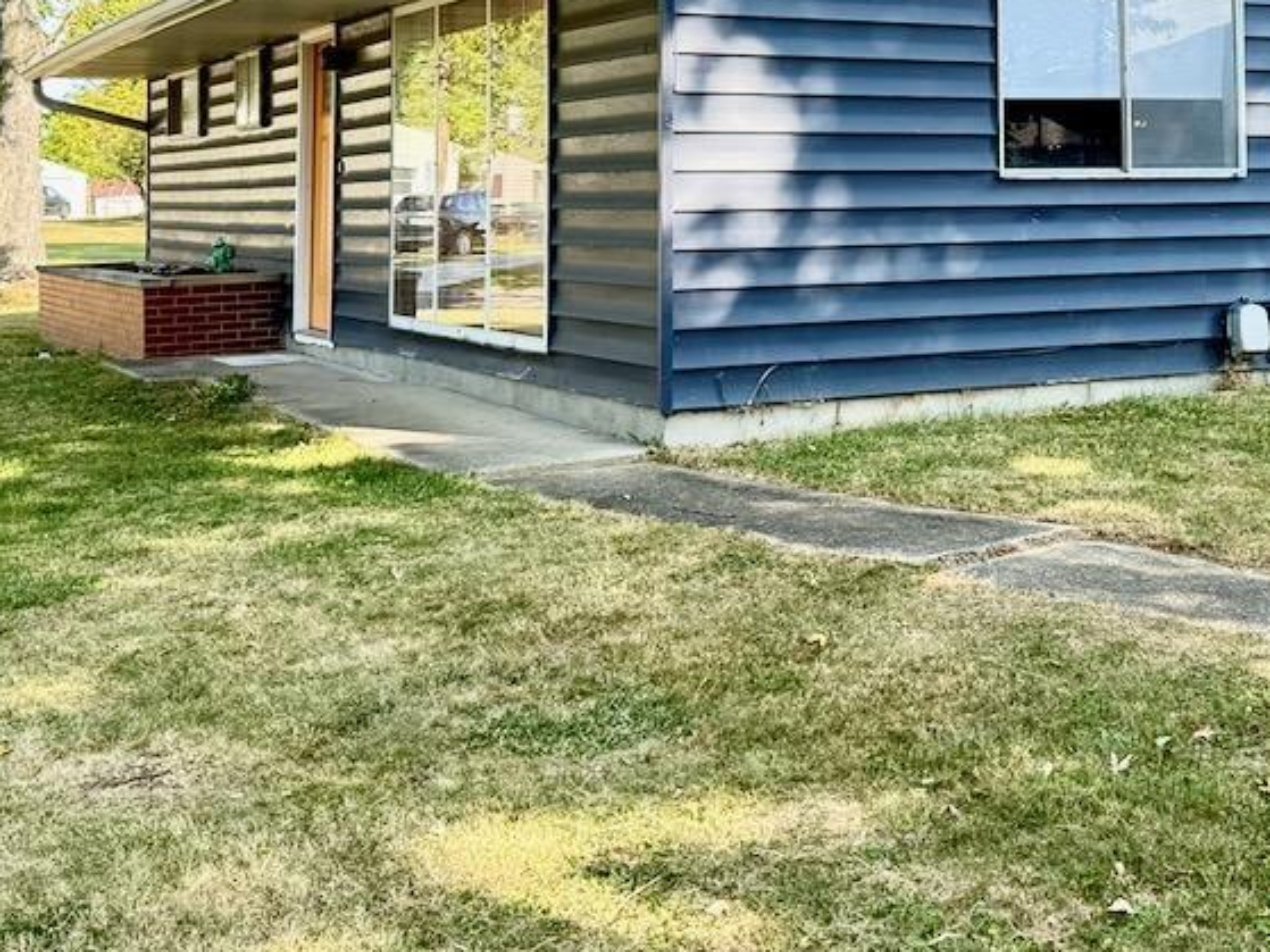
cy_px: 93
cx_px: 1011
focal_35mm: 55
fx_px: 2017
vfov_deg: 25.7
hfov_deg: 33.9
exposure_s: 1/410
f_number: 1.78
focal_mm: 6.76
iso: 100
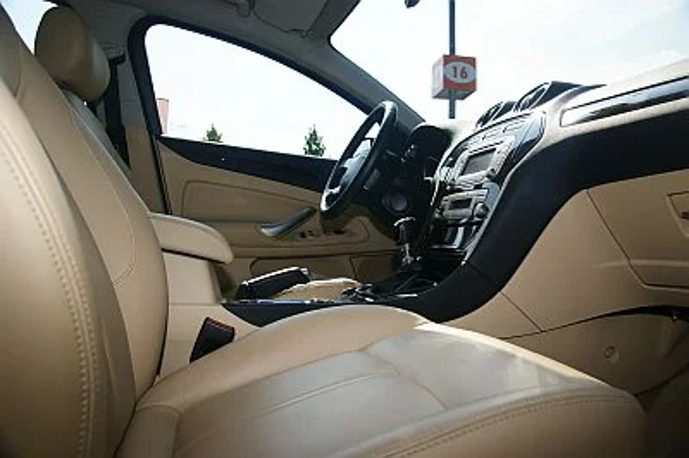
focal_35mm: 24
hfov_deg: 73.8
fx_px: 459
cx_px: 344
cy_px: 229
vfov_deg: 53.1
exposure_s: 1/160
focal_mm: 16
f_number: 6.3
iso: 100
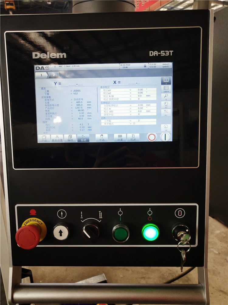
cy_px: 152
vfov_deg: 60.0
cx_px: 114
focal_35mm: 30
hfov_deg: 46.8
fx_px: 263
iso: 143
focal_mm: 3.95
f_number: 1.8
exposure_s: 1/100
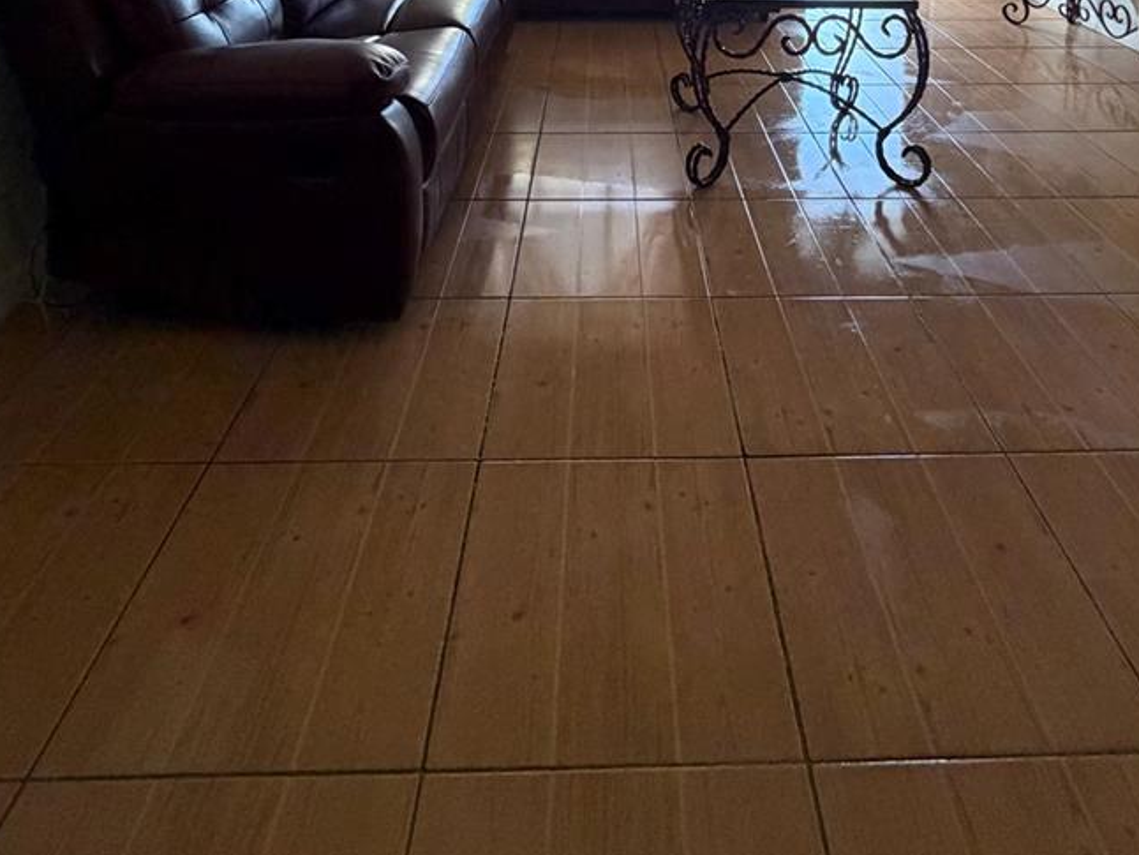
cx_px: 629
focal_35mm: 26
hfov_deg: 67.1
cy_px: -190
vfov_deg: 38.2
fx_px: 856
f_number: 2.2
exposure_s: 1/60
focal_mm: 2.22
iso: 400
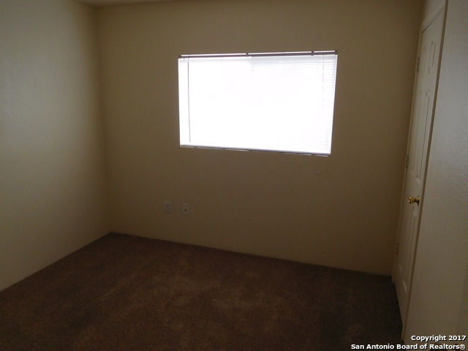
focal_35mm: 25
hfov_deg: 69.4
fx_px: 338
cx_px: 234
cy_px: 176
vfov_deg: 54.9
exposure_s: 1/30
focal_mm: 4.5
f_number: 3.4
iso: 140
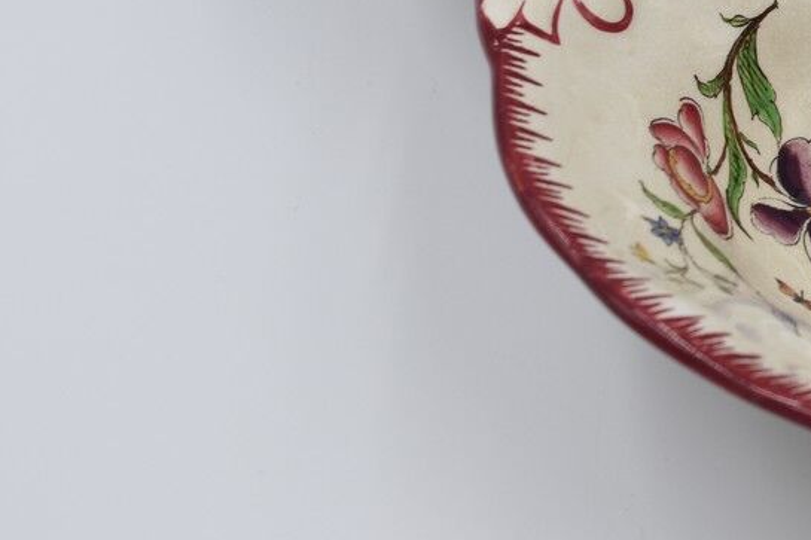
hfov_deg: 16.8
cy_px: -149
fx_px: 2455
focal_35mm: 109
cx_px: 1256
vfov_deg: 12.2
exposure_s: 1/125
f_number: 5.6
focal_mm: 22
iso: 100
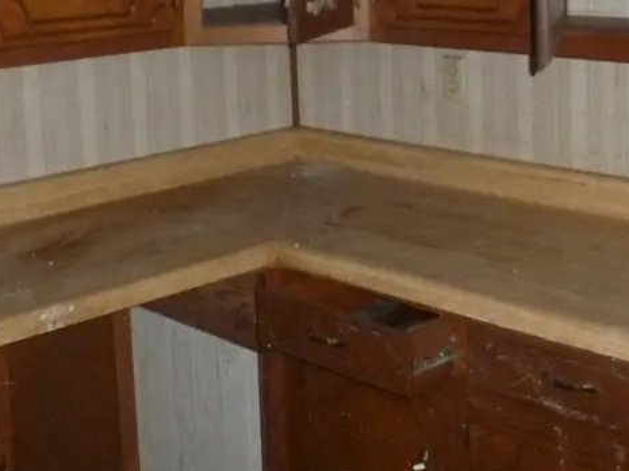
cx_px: 329
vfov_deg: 22.7
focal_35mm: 62
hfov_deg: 31.2
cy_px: 3
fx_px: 1126
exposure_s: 1/60
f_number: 3.3
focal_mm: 4.3
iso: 400
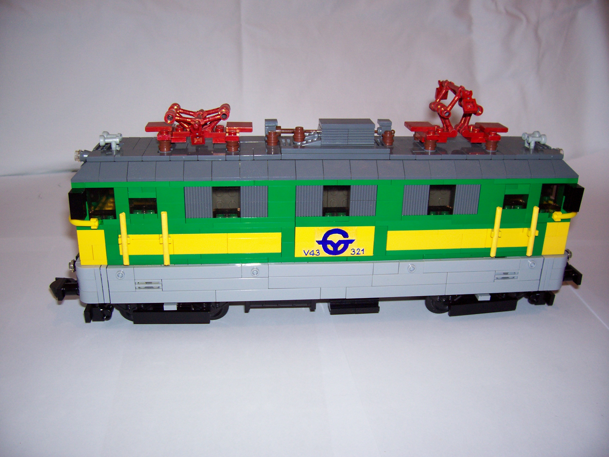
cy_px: 228
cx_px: 304
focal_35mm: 34
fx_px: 598
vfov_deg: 41.8
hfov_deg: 54.0
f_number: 2.7
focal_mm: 5.6
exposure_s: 1/64
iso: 80
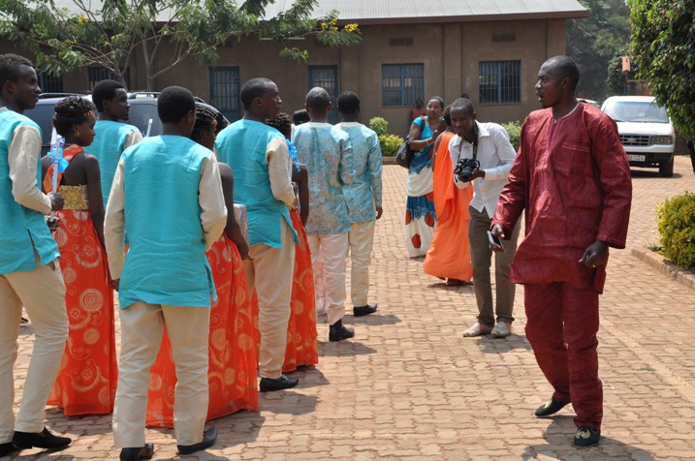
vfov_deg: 20.1
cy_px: 230
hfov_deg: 29.9
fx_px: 1301
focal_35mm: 68
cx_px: 348
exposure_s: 1/500
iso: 500
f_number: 11
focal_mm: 45
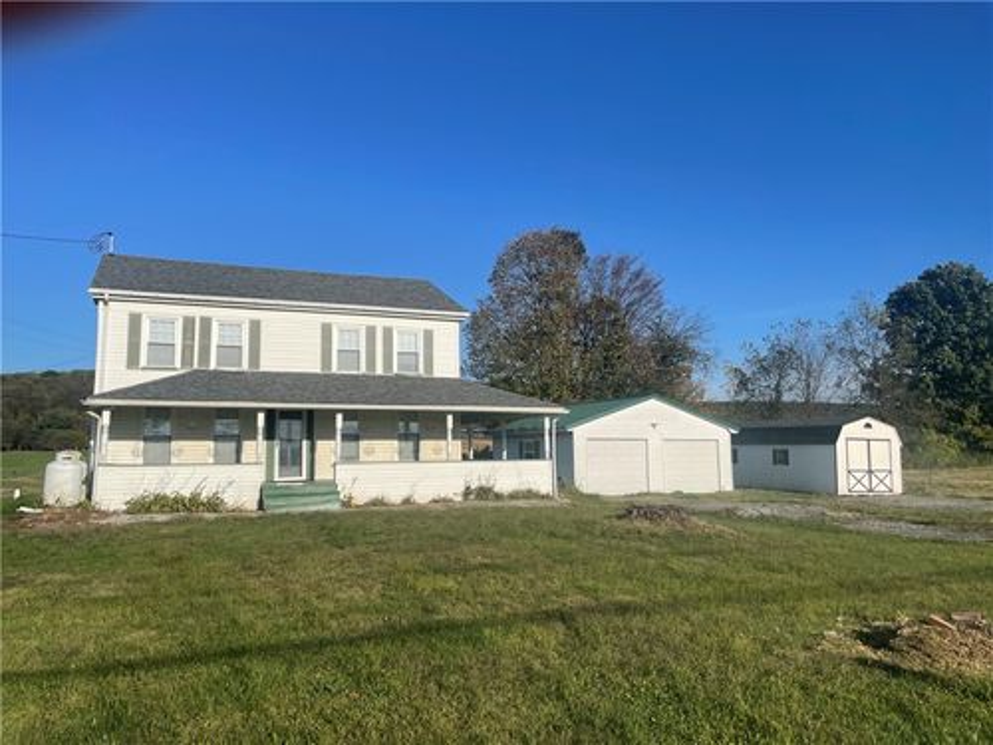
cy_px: 372
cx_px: 496
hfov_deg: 67.3
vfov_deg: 53.1
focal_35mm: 26
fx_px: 746
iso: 32
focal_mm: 4.2
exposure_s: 1/4831
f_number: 1.6
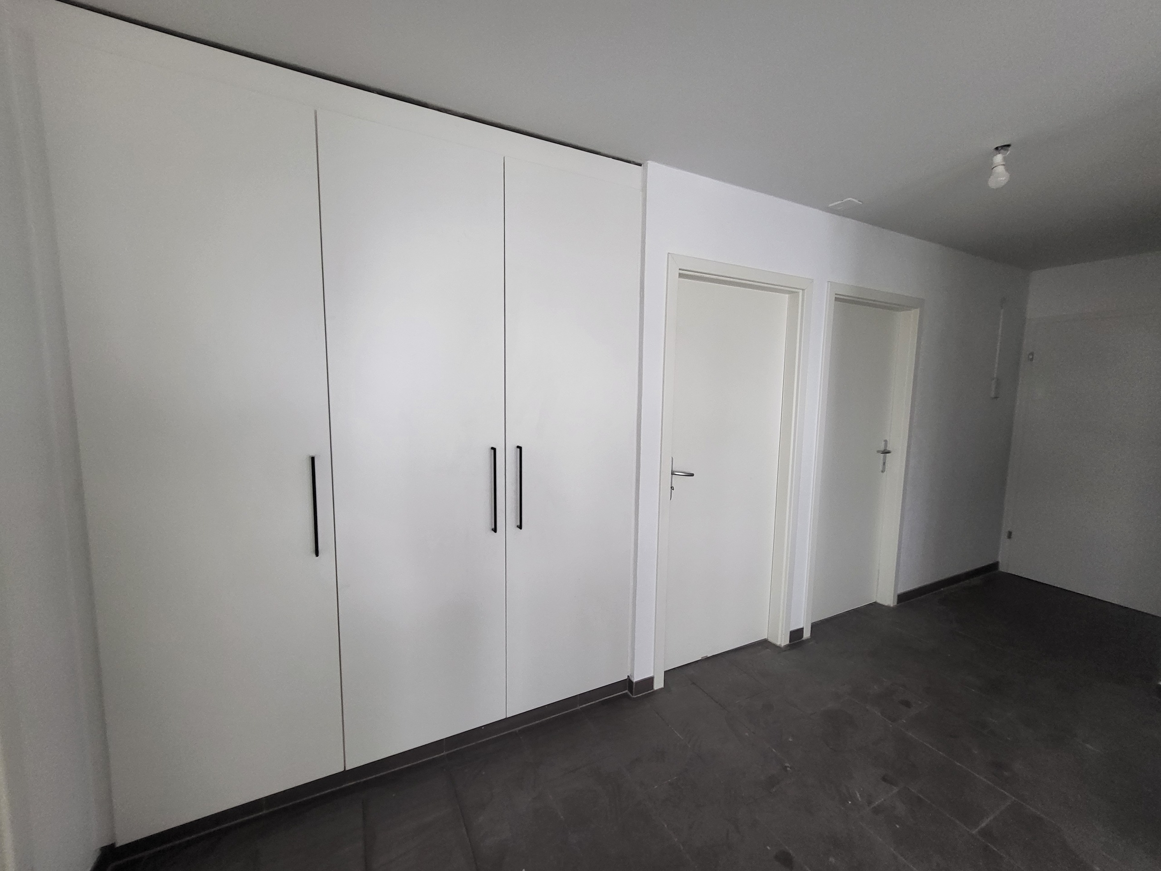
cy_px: 436
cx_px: 580
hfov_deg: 106.2
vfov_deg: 89.9
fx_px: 436
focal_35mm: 13
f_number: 2.2
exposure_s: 1/50
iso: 400
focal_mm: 1.74
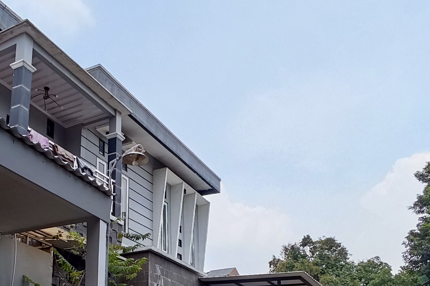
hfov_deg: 50.1
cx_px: 158
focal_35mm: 38
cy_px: 275
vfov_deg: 32.6
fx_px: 454
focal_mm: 1.6
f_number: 2.2
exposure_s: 1/446
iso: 50
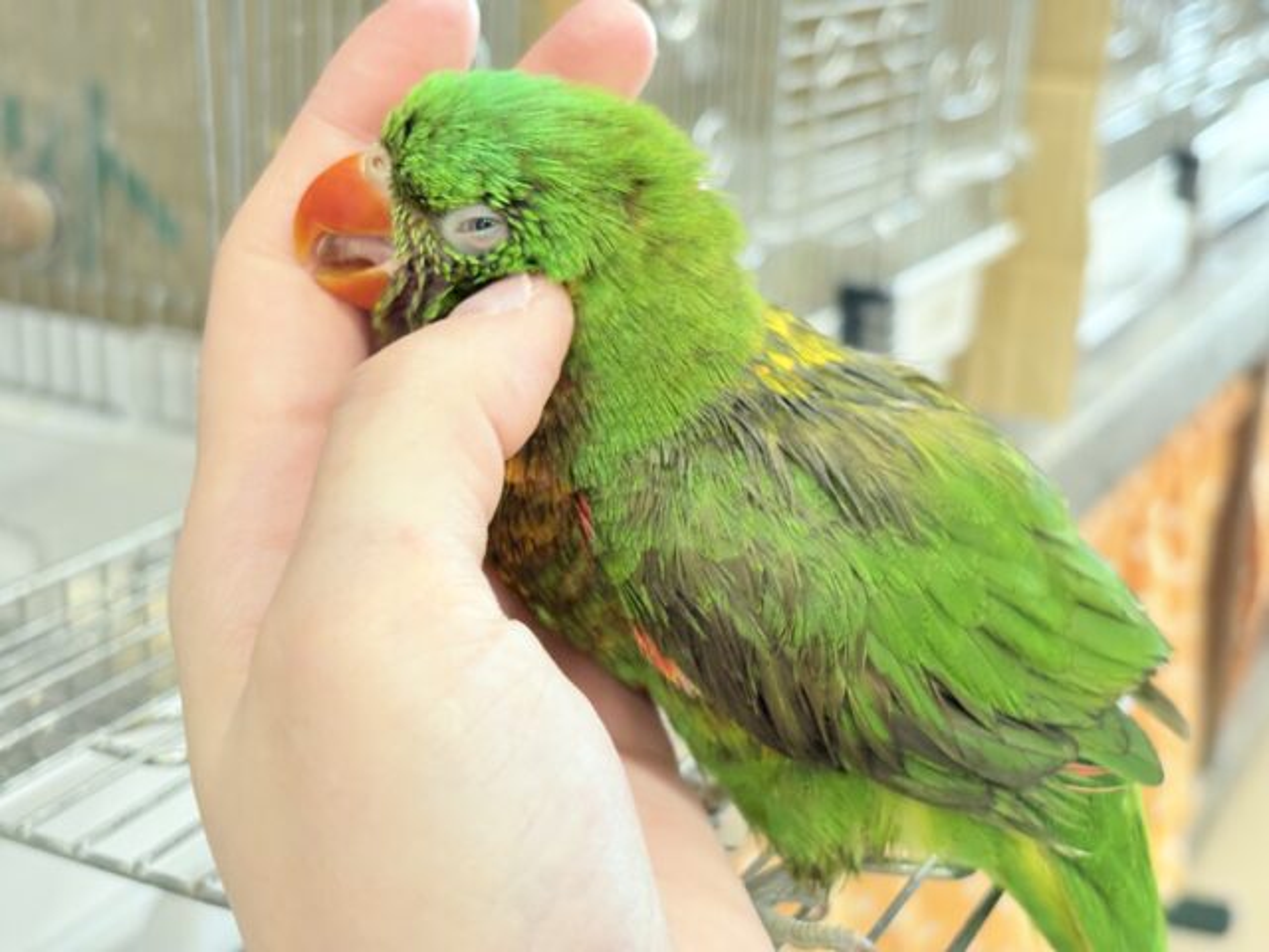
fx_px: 1906
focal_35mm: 52
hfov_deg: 36.8
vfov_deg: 28.0
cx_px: 634
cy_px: 476
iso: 125
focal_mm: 5.96
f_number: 1.6
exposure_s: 1/60
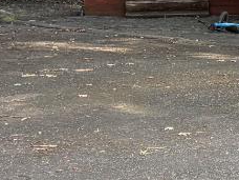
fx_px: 1181
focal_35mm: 171
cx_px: 695
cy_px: 24
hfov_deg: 9.4
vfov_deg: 8.7
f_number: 1.6
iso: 64
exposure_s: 1/121
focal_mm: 5.96
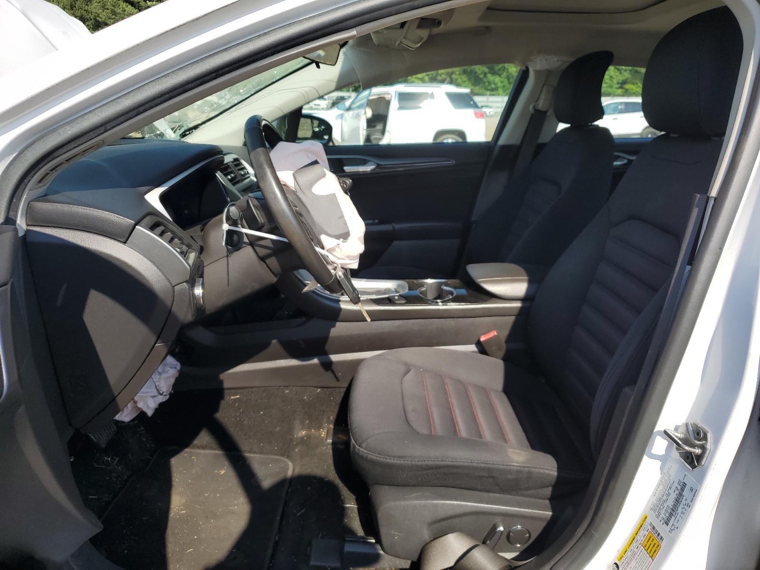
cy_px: 285
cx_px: 380
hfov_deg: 67.3
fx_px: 571
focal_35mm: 26
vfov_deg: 53.1
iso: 50
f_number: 1.5
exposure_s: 1/2000
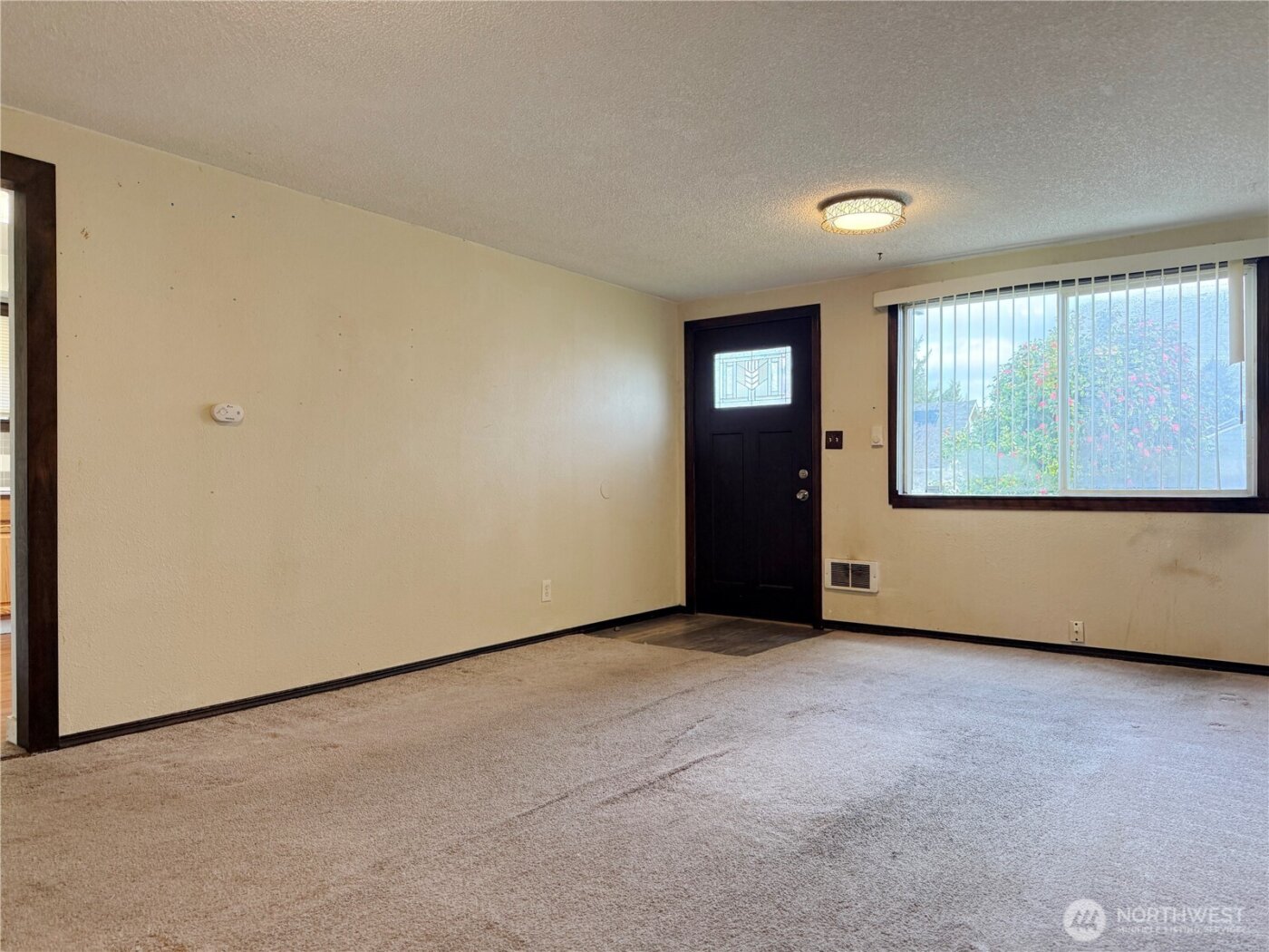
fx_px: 880
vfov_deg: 56.8
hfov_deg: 71.6
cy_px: 476
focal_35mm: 24
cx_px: 634
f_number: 1.78
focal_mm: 6.76
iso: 200
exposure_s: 1/124
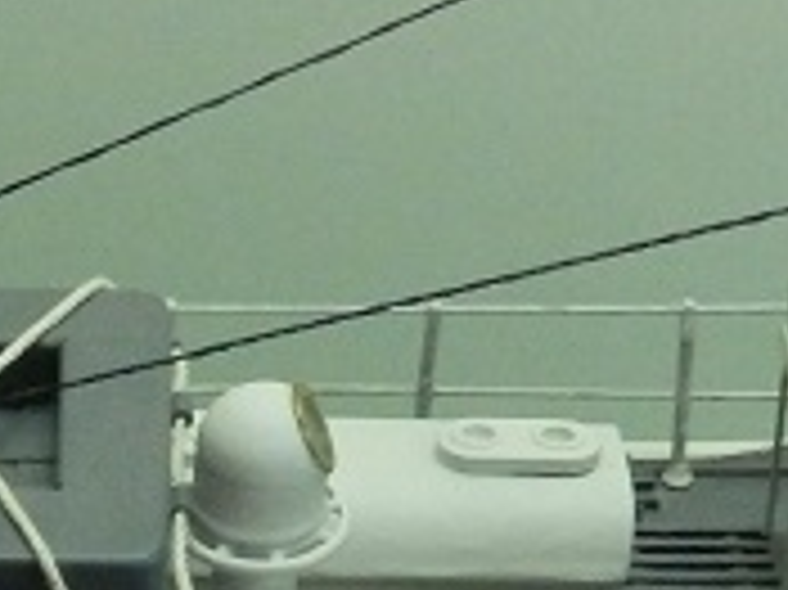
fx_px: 2502
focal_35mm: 110
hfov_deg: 17.7
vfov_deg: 12.8
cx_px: 95
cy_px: 856
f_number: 3.7
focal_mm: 5.7
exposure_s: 1/125
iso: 1600
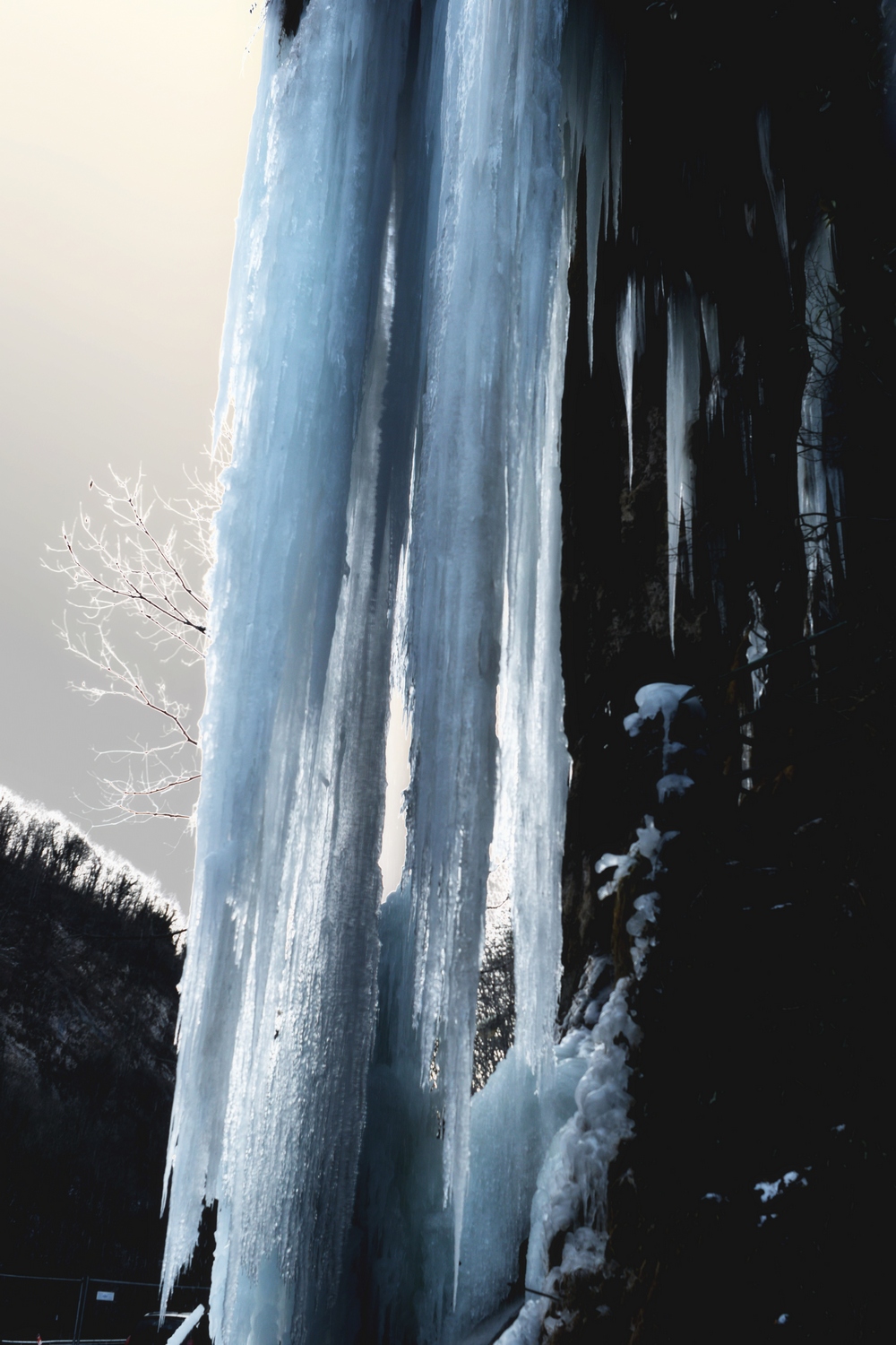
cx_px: 448
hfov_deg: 36.9
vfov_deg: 53.1
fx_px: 1344
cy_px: 672
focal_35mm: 36
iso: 100
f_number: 5.6
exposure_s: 1/100
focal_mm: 24
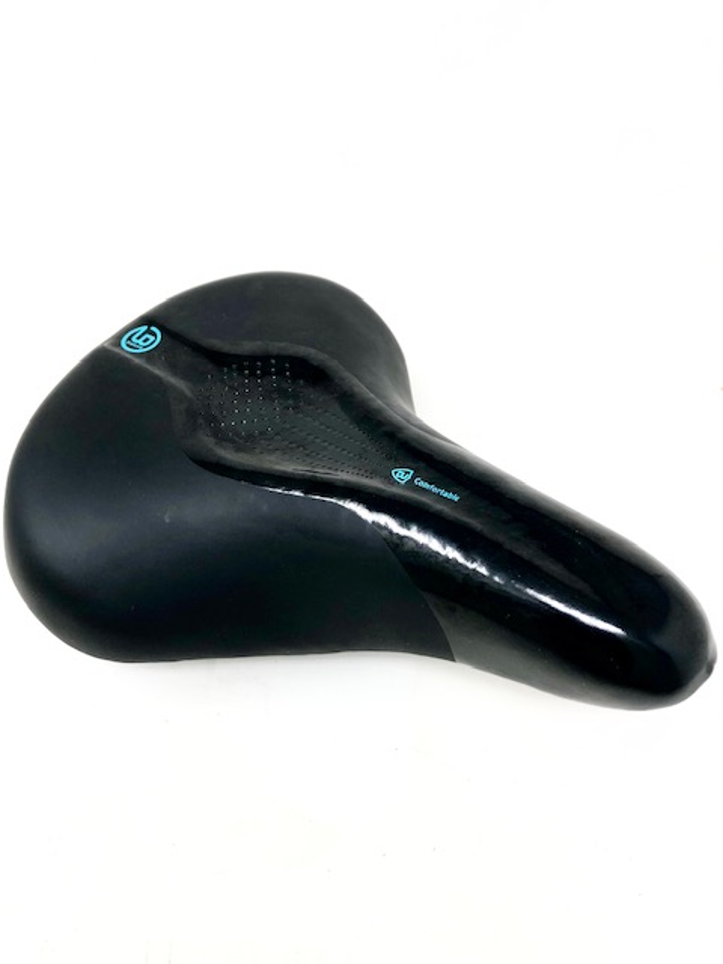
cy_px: 482
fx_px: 780
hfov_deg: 49.7
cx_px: 362
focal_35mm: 28
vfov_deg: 63.4
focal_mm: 3.99
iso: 20
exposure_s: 1/100
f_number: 1.8
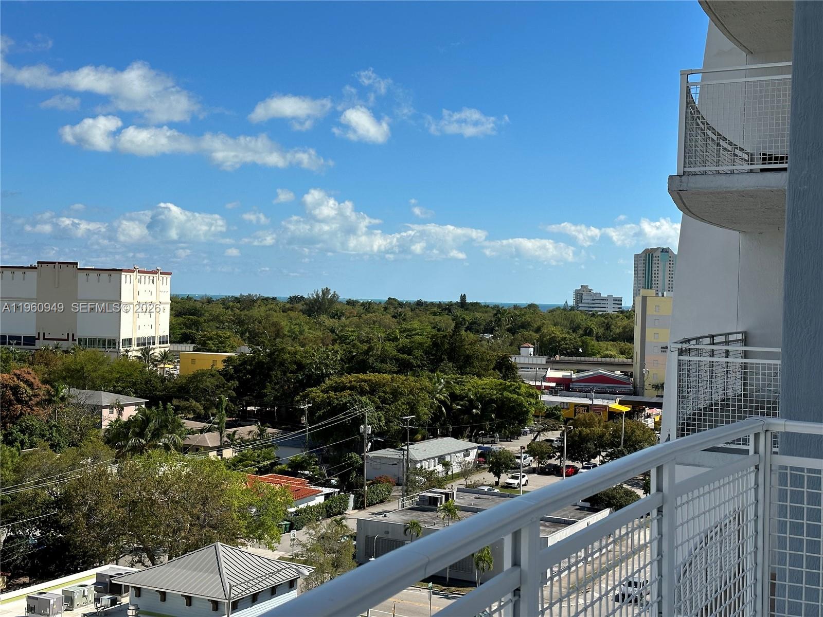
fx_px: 1141
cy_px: 308
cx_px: 412
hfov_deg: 39.7
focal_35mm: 48
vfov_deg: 30.3
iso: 64
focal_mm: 6.86
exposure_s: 1/5882
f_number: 1.78
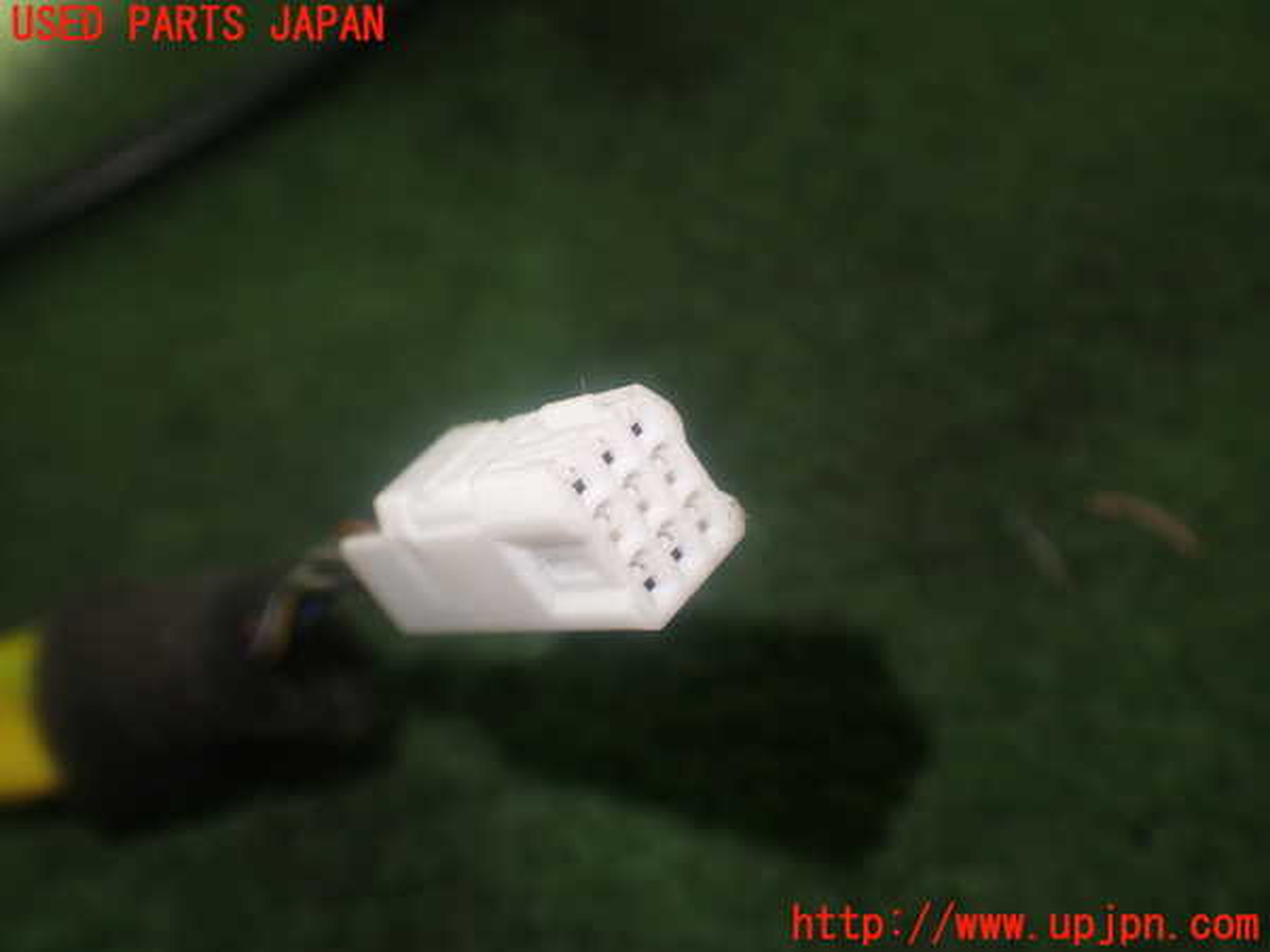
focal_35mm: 38
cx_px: 635
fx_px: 1394
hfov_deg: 49.0
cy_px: 476
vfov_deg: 37.7
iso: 160
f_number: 2.7
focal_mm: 6.83
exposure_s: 1/80
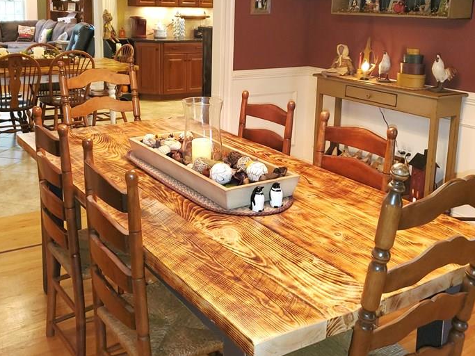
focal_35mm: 39
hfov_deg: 47.8
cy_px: 108
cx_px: 220
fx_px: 535
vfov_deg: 36.3
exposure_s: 1/20
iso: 125
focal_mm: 4.3
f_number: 1.5
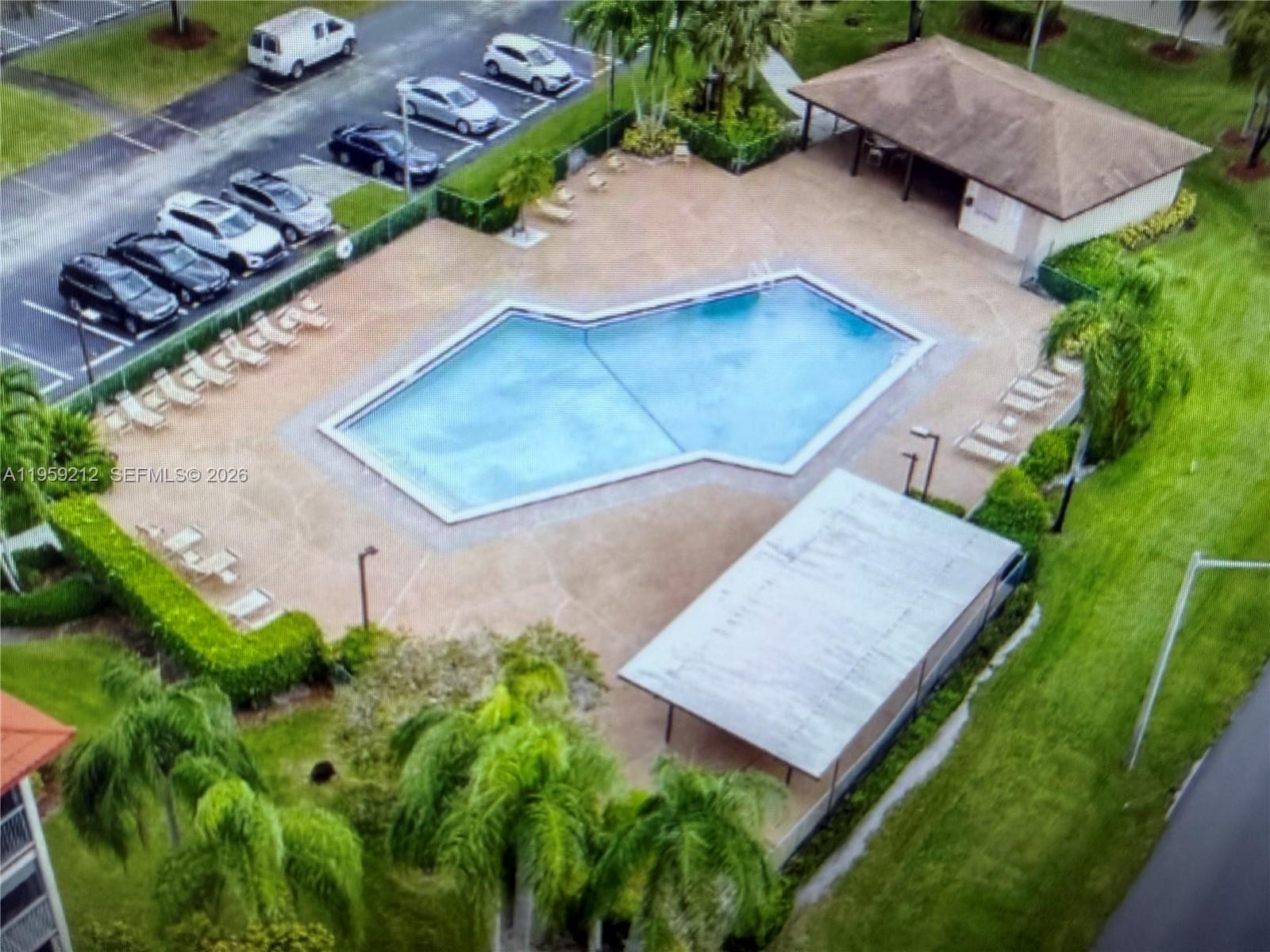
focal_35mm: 24
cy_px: 476
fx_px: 881
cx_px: 635
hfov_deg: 71.6
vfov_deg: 56.8
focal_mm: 2.22
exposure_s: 1/120
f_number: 2.2
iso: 160
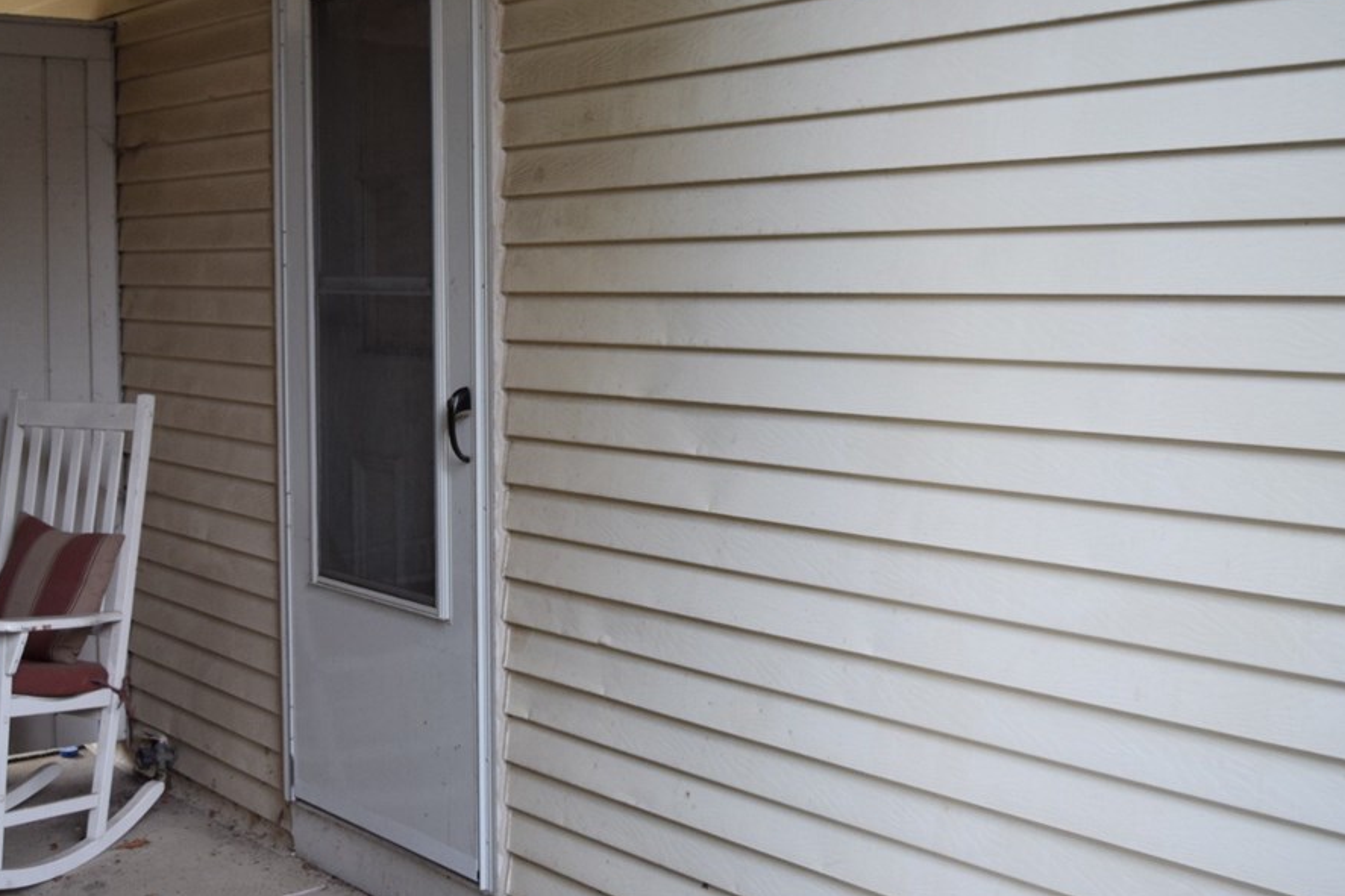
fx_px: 1853
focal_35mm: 50
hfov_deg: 39.7
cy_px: 408
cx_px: 537
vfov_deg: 27.2
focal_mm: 27
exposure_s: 1/80
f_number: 4.2
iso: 400
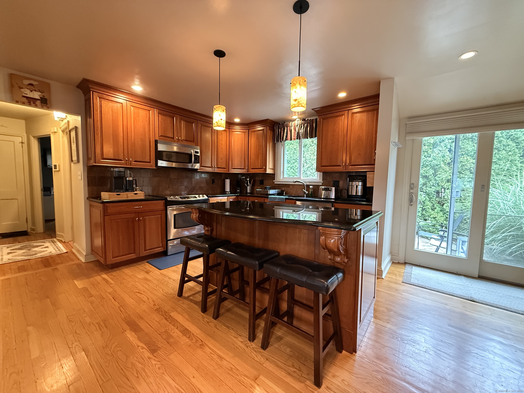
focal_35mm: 14
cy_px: 196
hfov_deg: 102.1
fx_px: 212
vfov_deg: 85.7
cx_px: 262
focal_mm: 2.22
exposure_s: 1/60
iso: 800
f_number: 2.2
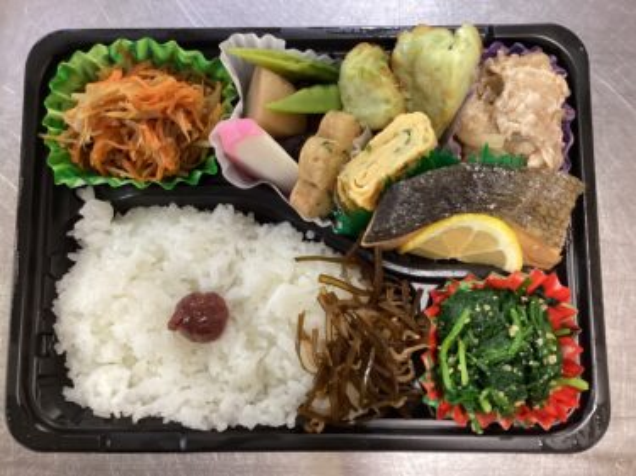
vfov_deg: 45.4
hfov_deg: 58.4
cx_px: 318
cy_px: 238
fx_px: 569
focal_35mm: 31
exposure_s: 1/60
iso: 250
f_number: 2.4
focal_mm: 3.3
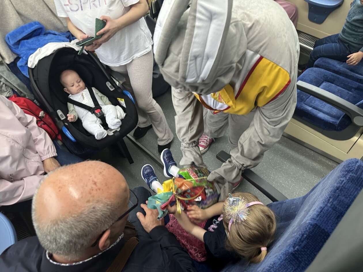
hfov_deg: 71.6
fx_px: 252
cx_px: 182
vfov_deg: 56.8
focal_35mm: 24
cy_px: 136
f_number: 1.78
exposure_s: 1/56
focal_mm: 6.86
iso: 400
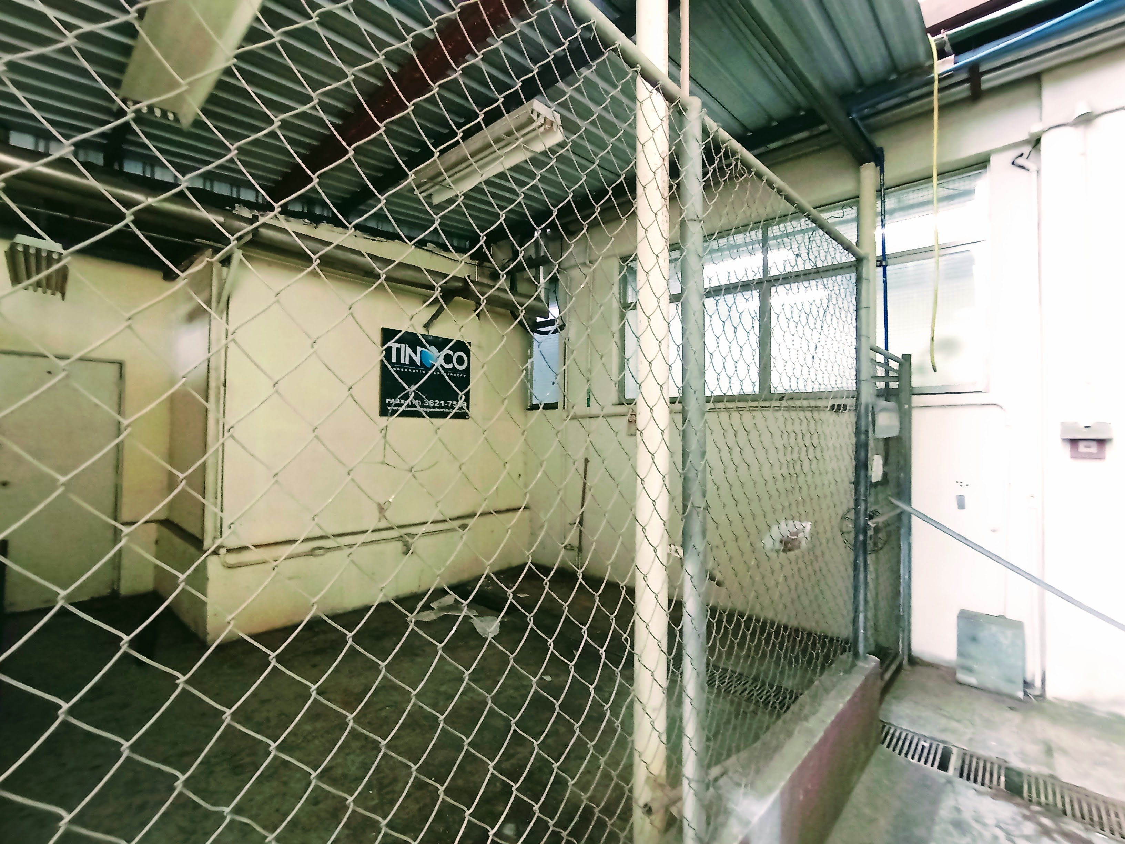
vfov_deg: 78.1
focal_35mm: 16
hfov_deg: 94.5
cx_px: 562
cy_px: 422
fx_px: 520
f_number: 2.2
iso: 355
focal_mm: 1.65
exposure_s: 1/30
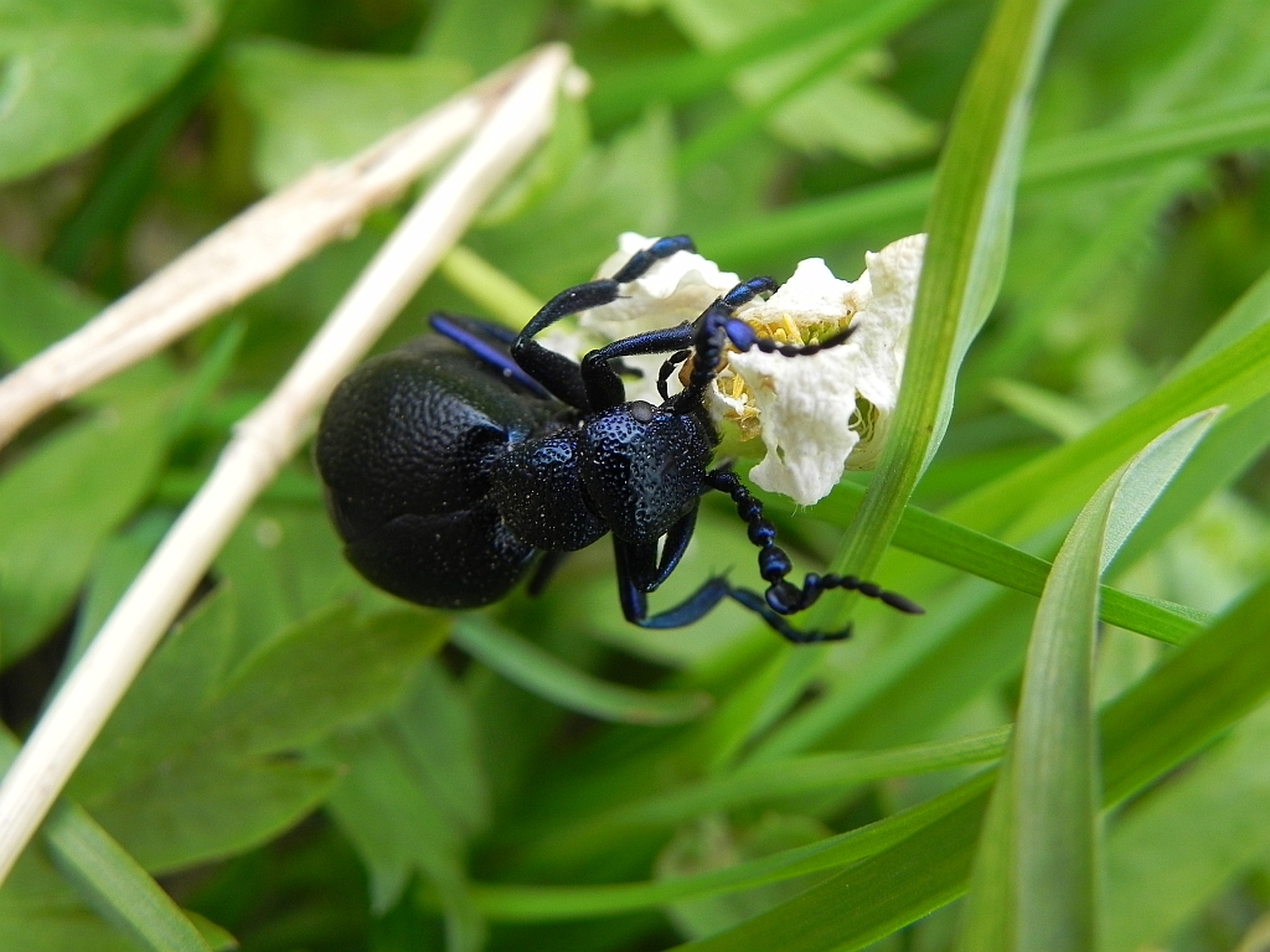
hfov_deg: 36.8
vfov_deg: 28.0
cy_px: 476
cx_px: 635
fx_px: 1908
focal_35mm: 52
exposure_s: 1/182
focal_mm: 9.2
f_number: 4.5
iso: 160
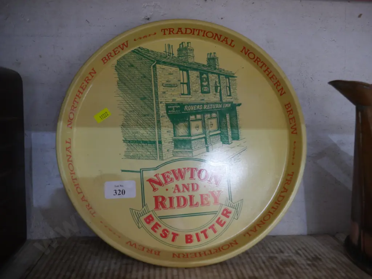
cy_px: 140
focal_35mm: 32
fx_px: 344
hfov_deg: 56.8
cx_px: 186
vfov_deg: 44.2
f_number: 3.6
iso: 1600
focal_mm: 16
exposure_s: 1/60
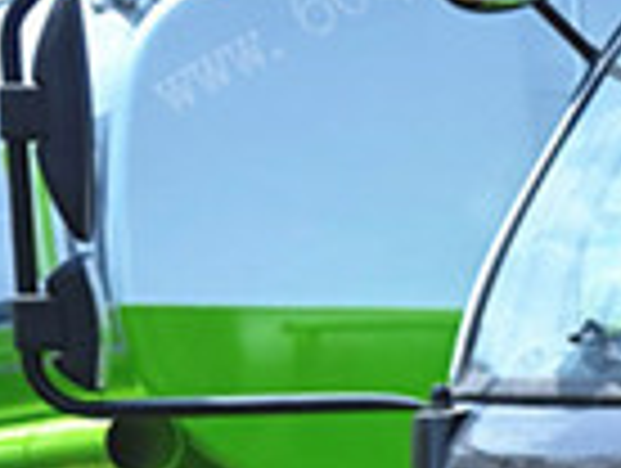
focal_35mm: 168
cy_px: 608
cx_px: 1706
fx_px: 3019
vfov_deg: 8.7
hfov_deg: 9.7
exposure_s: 1/4484
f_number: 1.9
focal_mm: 6.71
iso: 50
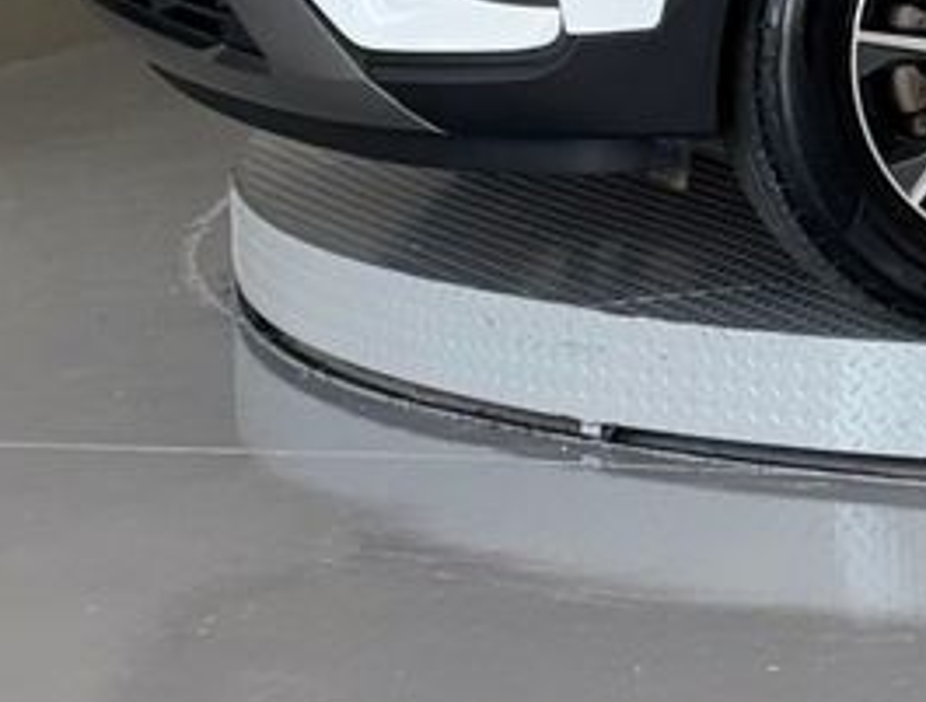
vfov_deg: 8.4
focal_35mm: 172
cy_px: -503
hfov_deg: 10.8
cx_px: 1630
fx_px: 4620
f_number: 1.78
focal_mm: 6.76
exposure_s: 1/331
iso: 64
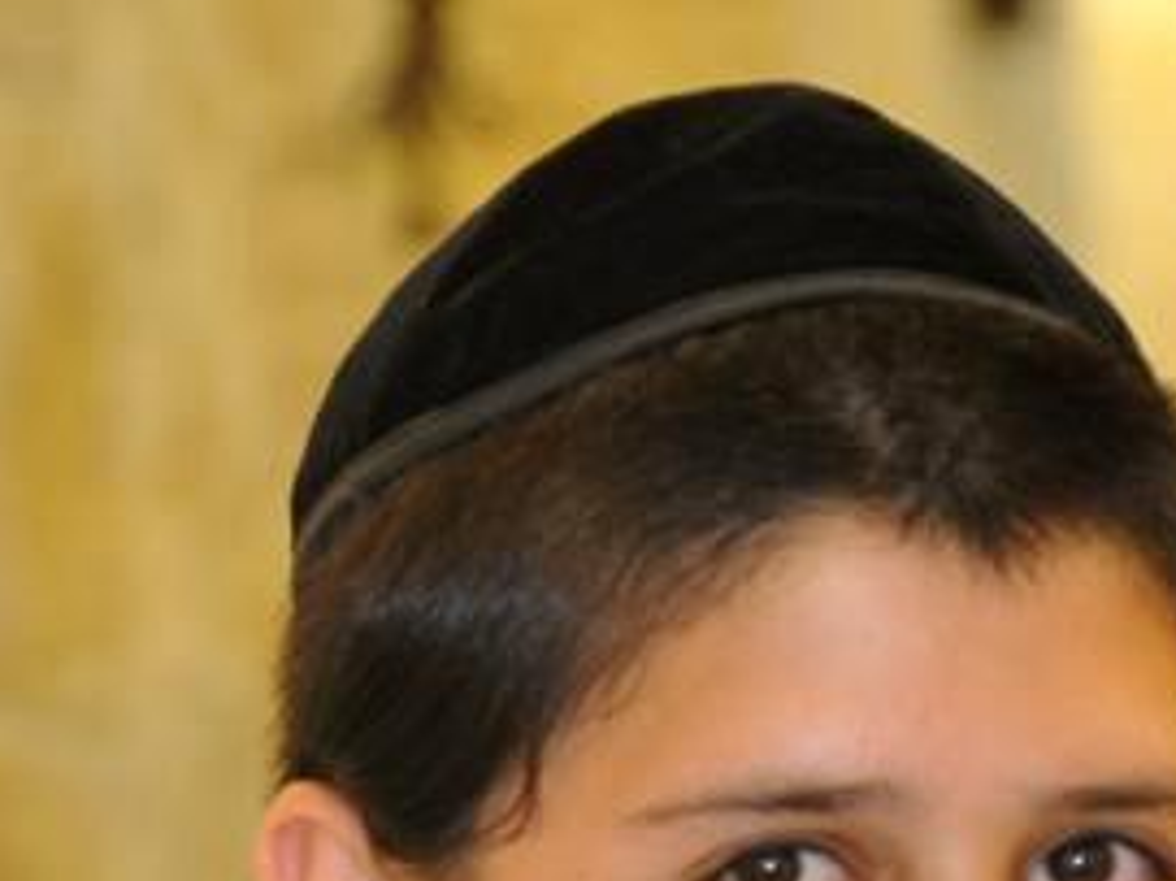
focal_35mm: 654
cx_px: 1028
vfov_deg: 2.3
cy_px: 1055
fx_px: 22208
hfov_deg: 3.0
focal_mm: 120
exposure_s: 1/60
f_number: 5.3
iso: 800
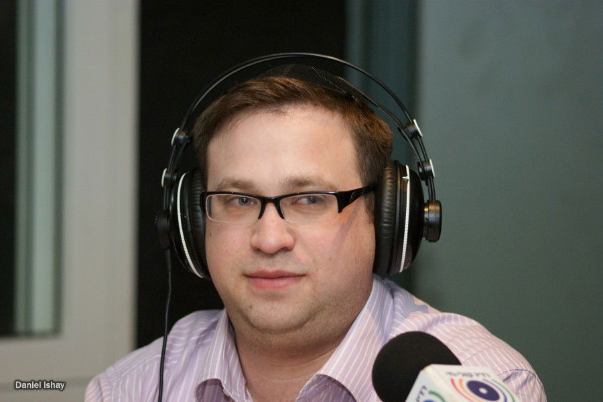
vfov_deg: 8.7
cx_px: 302
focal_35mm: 158
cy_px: 201
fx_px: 2637
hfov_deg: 13.0
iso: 400
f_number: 2.8
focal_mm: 105
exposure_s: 1/125
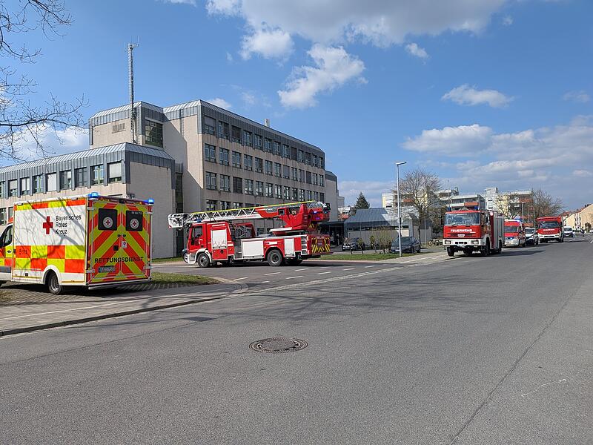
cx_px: 296
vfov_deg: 56.8
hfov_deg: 71.6
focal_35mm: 24
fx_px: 411
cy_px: 222
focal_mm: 4.53
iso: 26
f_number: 1.7
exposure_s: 1/2037
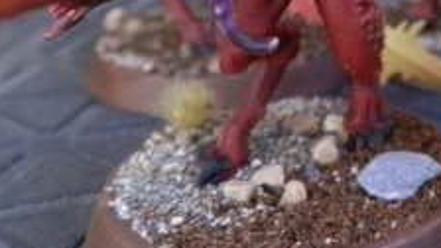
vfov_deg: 15.8
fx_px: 854
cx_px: 524
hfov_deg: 26.0
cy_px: -67
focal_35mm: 73
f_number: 3.1
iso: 400
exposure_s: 1/125
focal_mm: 5
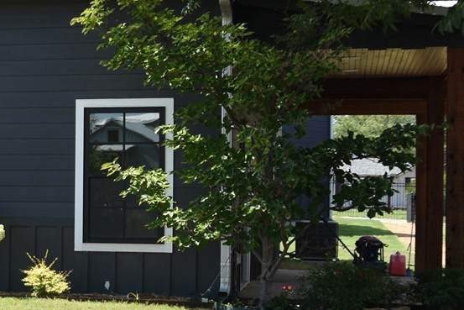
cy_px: 194
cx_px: -119
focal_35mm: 105
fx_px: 1352
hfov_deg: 18.3
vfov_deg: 13.1
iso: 100
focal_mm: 19
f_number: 3.2
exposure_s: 1/800
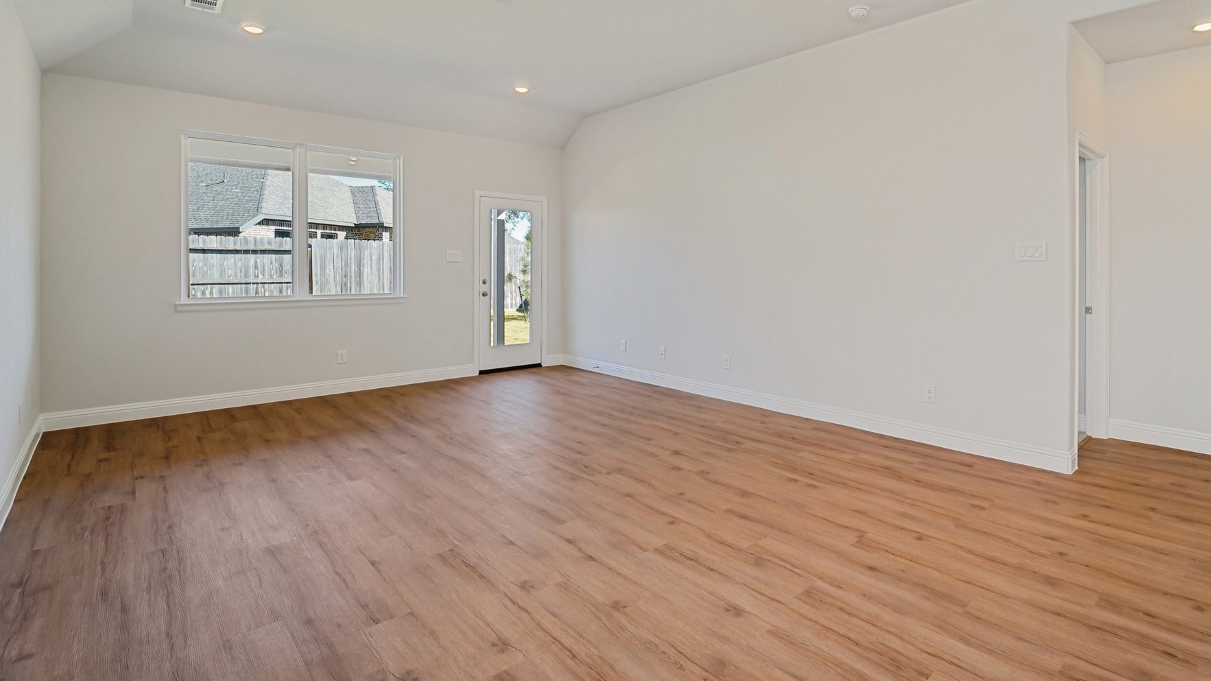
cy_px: 264
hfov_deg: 95.4
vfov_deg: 63.2
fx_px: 546
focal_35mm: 17
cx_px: 684
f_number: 8
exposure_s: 1/50
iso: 500
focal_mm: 14
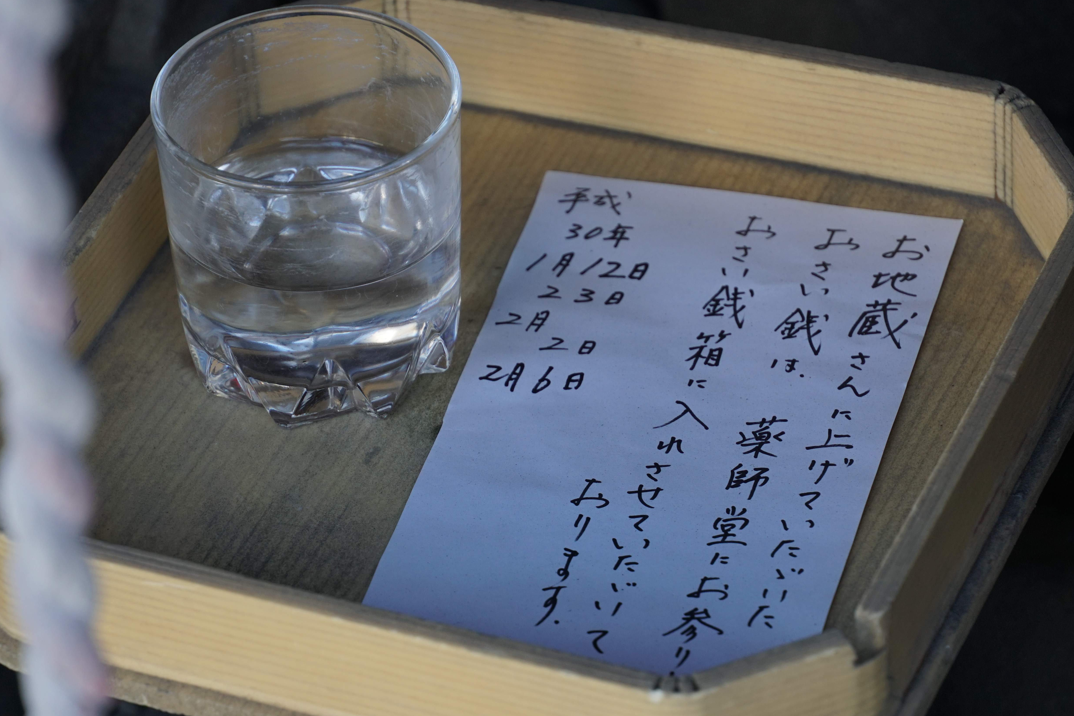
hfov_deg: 10.6
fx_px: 5787
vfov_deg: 7.1
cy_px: 371
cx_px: 549
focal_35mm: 194
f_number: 5.6
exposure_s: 1/200
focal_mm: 106
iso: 320
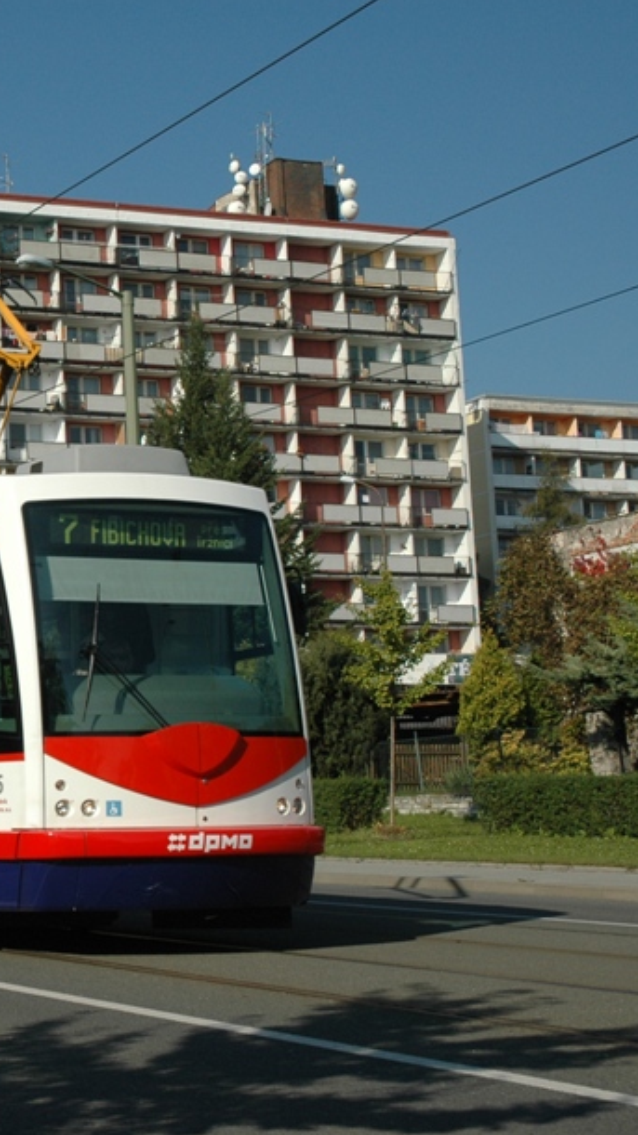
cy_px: 569
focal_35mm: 65
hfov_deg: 17.4
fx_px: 1949
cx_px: -203
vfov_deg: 32.5
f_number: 7.1
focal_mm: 27
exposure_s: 1/1000
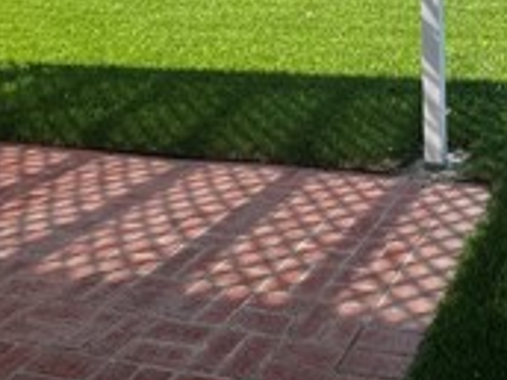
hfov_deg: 34.1
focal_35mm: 52
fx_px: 762
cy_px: -47
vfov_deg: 25.8
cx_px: 486
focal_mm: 2.22
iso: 40
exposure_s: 1/1033
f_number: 2.2
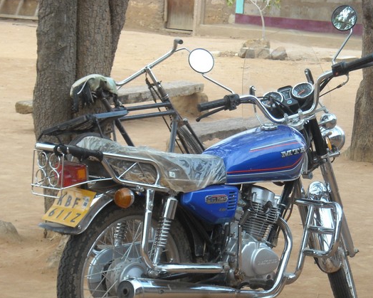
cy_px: 196
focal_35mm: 140
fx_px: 1545
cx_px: 224
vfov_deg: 11.0
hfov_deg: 13.8
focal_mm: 15.32
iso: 141
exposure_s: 1/250
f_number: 4.4
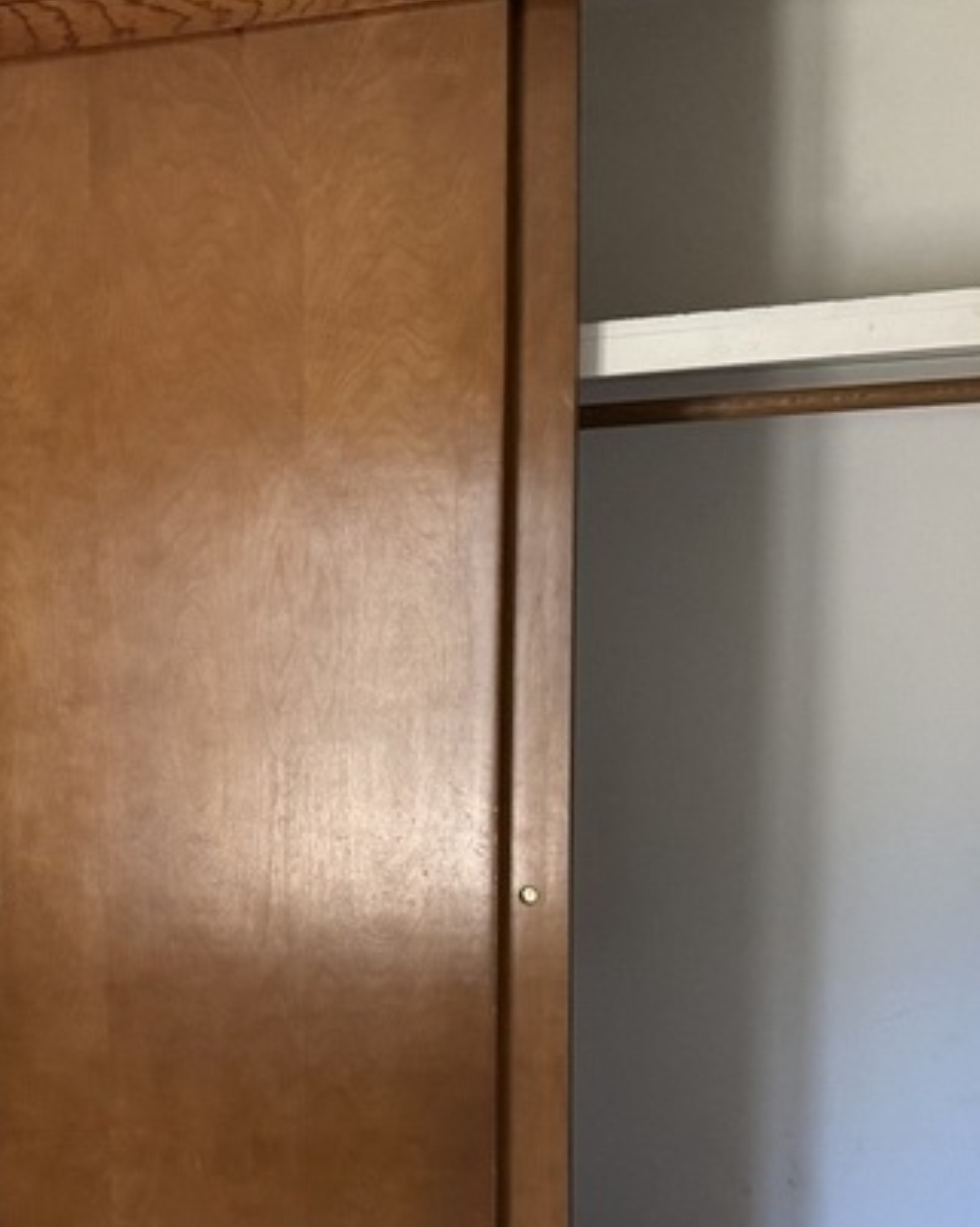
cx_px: 31
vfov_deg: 29.0
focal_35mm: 63
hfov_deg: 23.3
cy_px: 1065
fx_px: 2287
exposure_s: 1/60
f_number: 1.78
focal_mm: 6.76
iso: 320
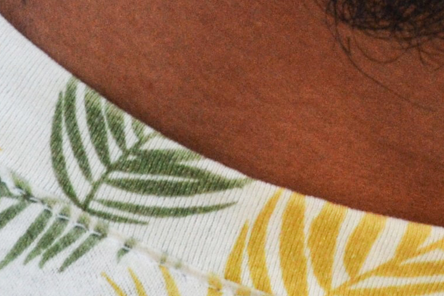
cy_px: -605
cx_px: 876
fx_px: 5933
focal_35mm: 481
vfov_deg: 2.8
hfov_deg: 4.2
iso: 1000
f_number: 10
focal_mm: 50
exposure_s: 1/400
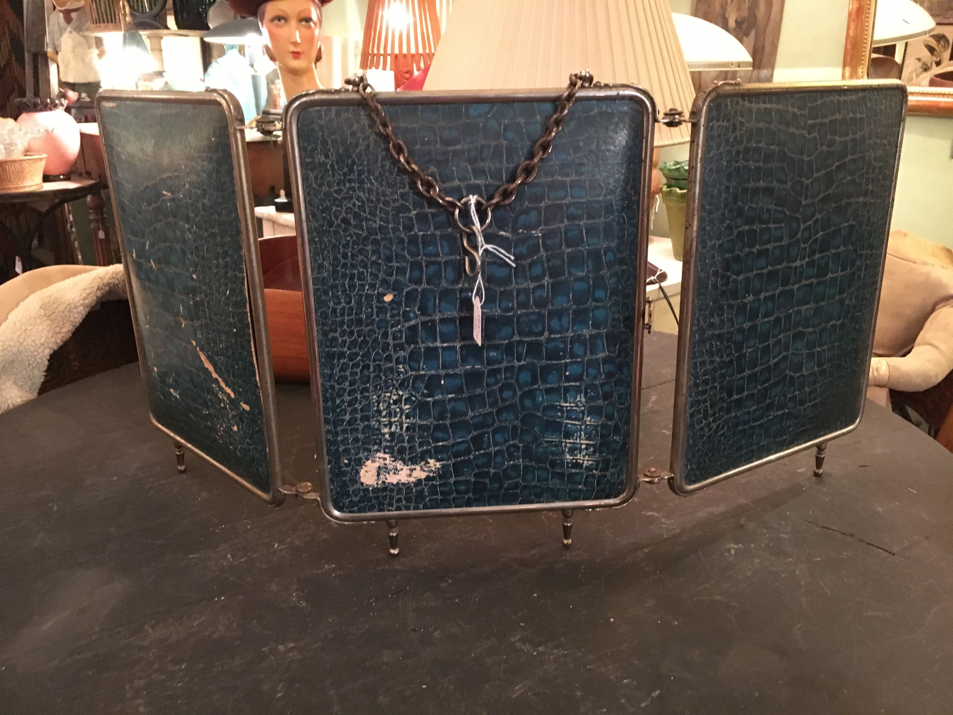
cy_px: 358
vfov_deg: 48.2
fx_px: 798
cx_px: 476
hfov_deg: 61.7
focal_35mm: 29
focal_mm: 4.15
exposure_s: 1/17
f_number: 2.2
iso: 320
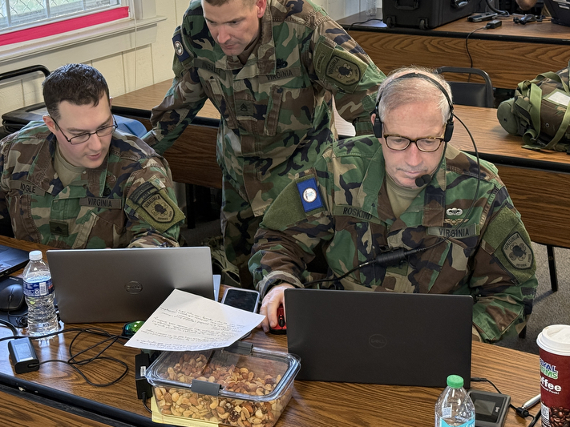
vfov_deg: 27.0
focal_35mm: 54
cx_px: 250
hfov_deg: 35.5
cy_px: 188
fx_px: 889
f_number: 1.78
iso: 250
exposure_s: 1/60
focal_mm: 6.76
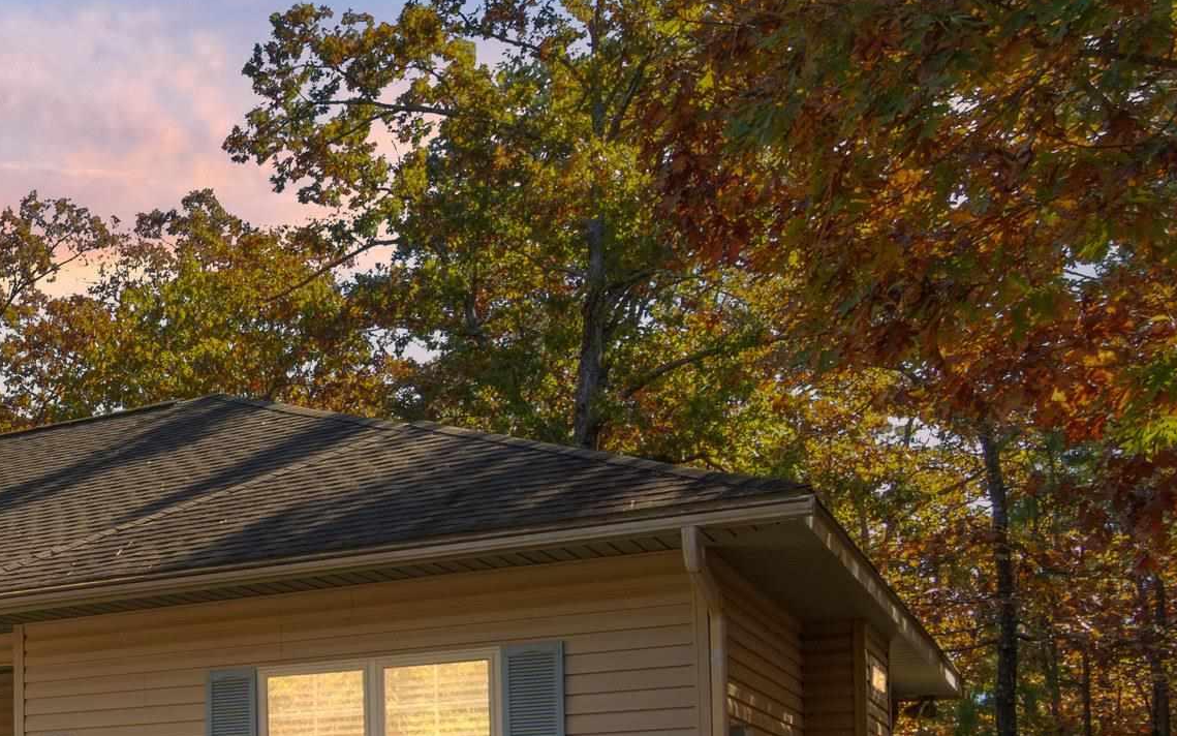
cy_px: 691
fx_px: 1679
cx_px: -307
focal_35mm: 52
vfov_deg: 23.9
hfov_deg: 31.1
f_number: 9
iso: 250
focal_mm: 13
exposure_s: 1/40
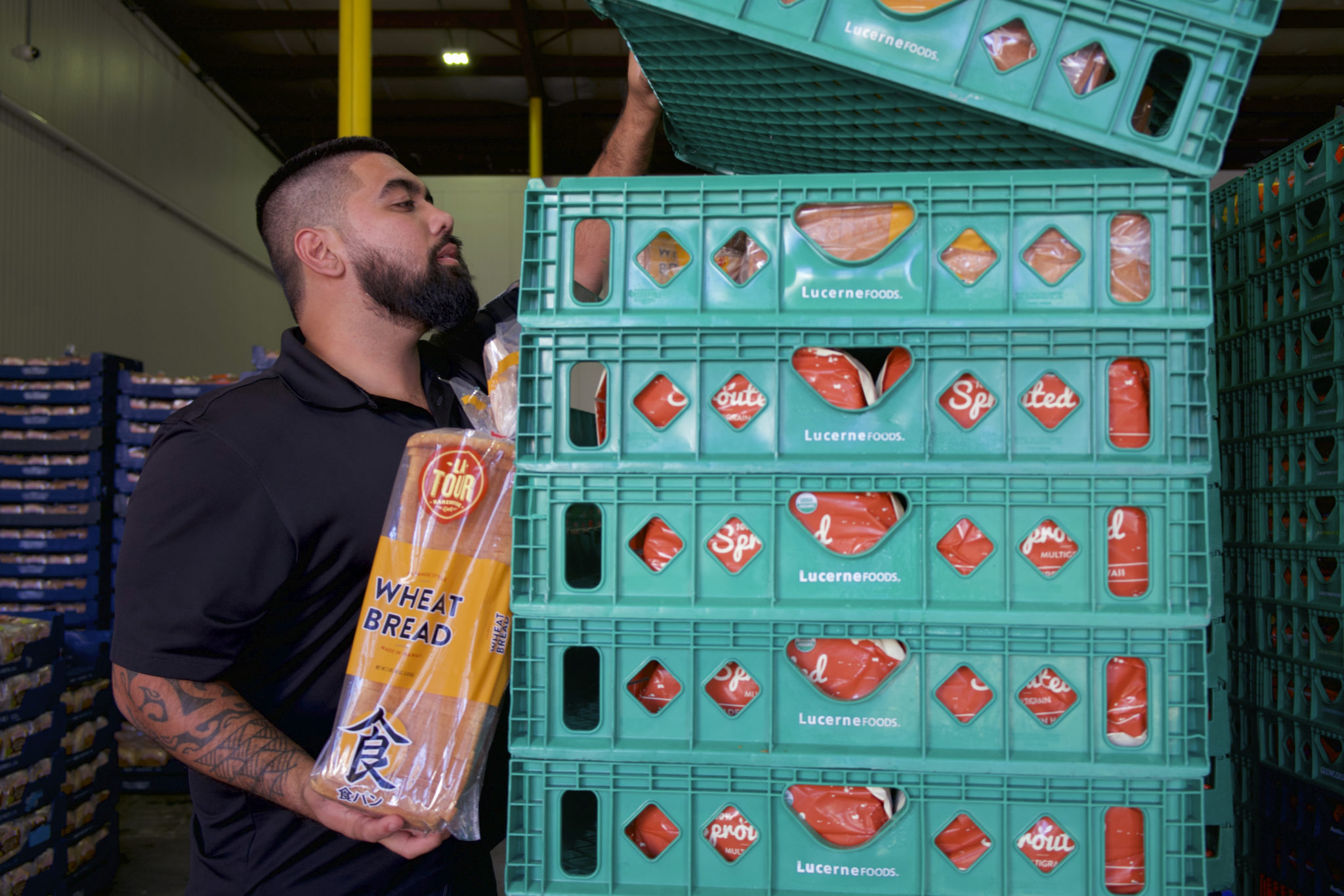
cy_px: 448
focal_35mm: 33
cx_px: 672
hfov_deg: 57.2
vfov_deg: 40.0
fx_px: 1232
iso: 320
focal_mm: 22.3
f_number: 3.2
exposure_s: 1/85
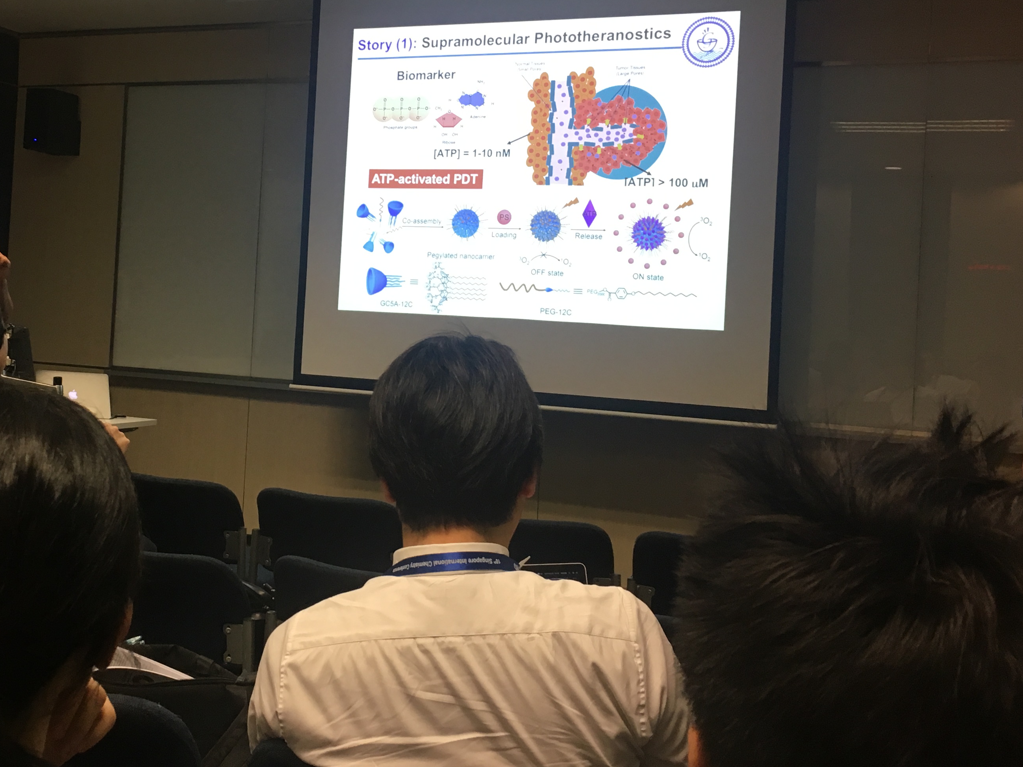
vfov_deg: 32.0
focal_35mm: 45
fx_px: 1330
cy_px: 278
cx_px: 331
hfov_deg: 41.5
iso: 100
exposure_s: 1/33
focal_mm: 4.15
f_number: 2.2
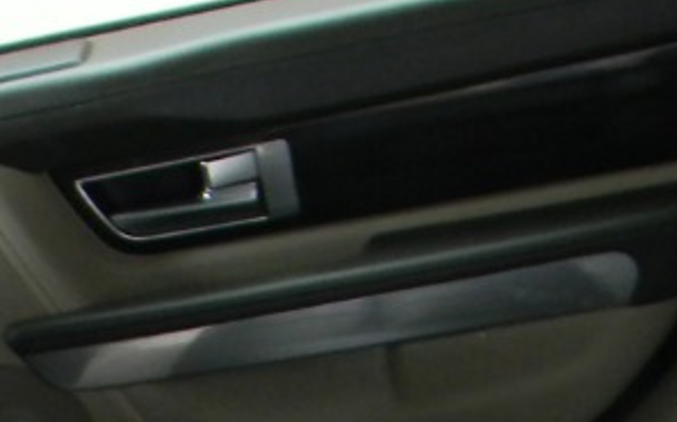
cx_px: 219
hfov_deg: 14.5
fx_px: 2654
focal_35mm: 144
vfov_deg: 8.6
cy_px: 810
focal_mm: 5
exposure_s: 1/30
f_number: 3.5
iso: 152
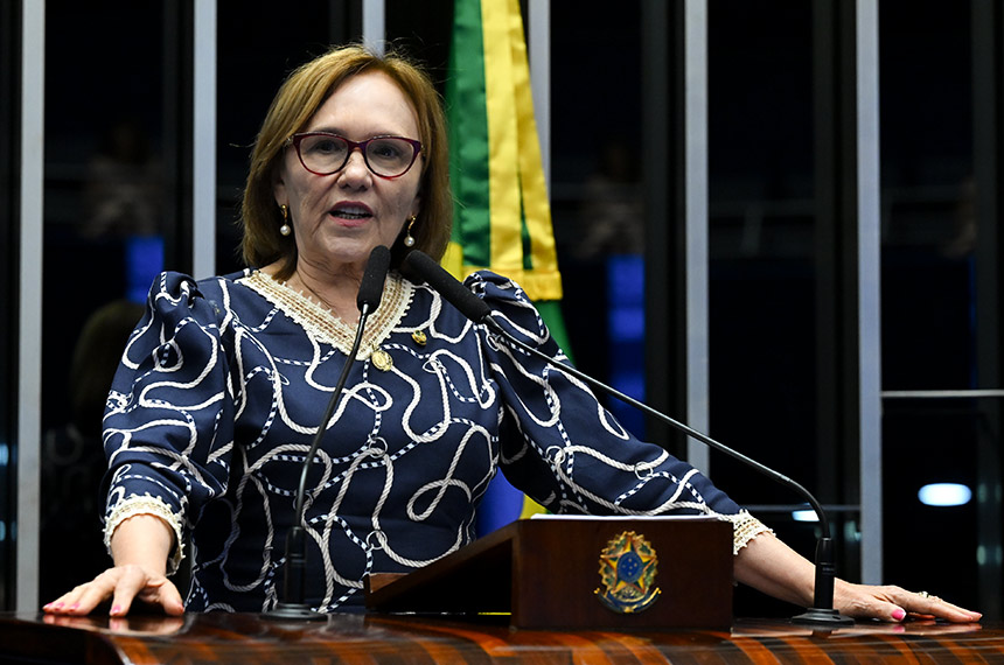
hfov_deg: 17.1
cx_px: 502
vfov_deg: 11.4
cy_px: 332
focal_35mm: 120
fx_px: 3340
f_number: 5
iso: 4000
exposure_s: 1/125
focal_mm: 120
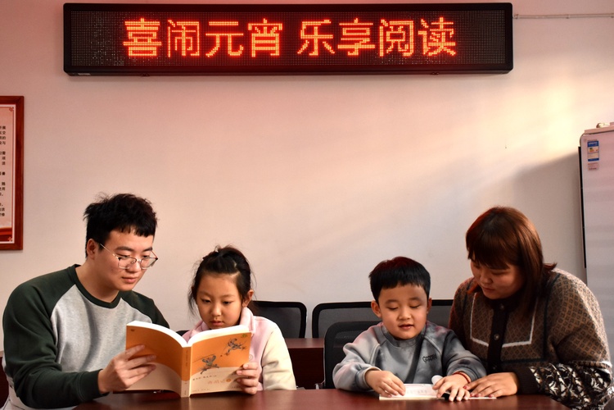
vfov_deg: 29.9
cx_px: 307
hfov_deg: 43.6
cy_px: 205
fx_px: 767
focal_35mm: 45
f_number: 4
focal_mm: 30
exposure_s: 1/100
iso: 1600
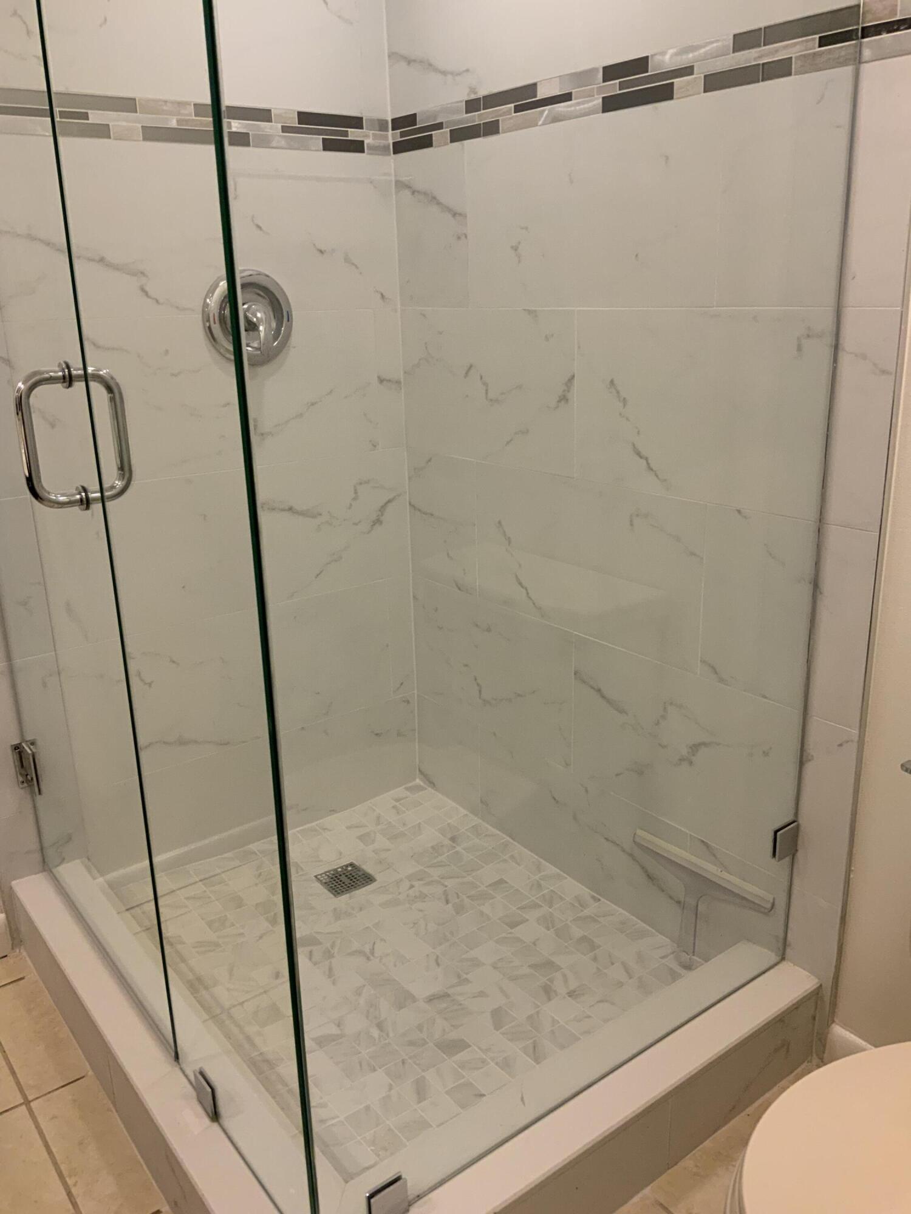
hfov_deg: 48.2
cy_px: 607
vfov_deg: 61.7
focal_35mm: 29
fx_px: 1018
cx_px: 456
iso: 100
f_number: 1.8
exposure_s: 1/60
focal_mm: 3
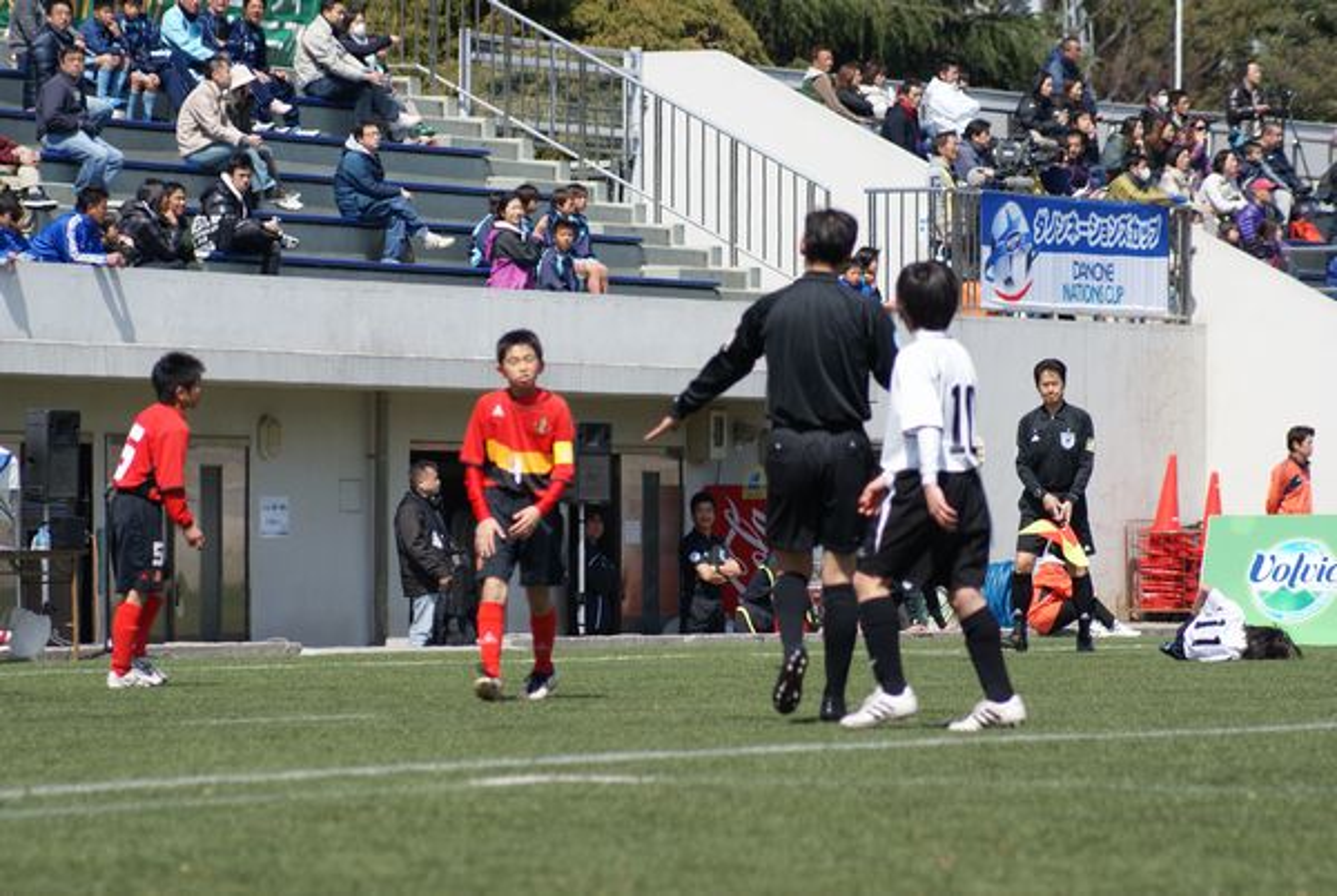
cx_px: 668
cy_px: 448
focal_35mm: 225
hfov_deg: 9.1
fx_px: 8368
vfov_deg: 6.1
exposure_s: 1/500
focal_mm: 150
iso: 125
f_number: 5.6
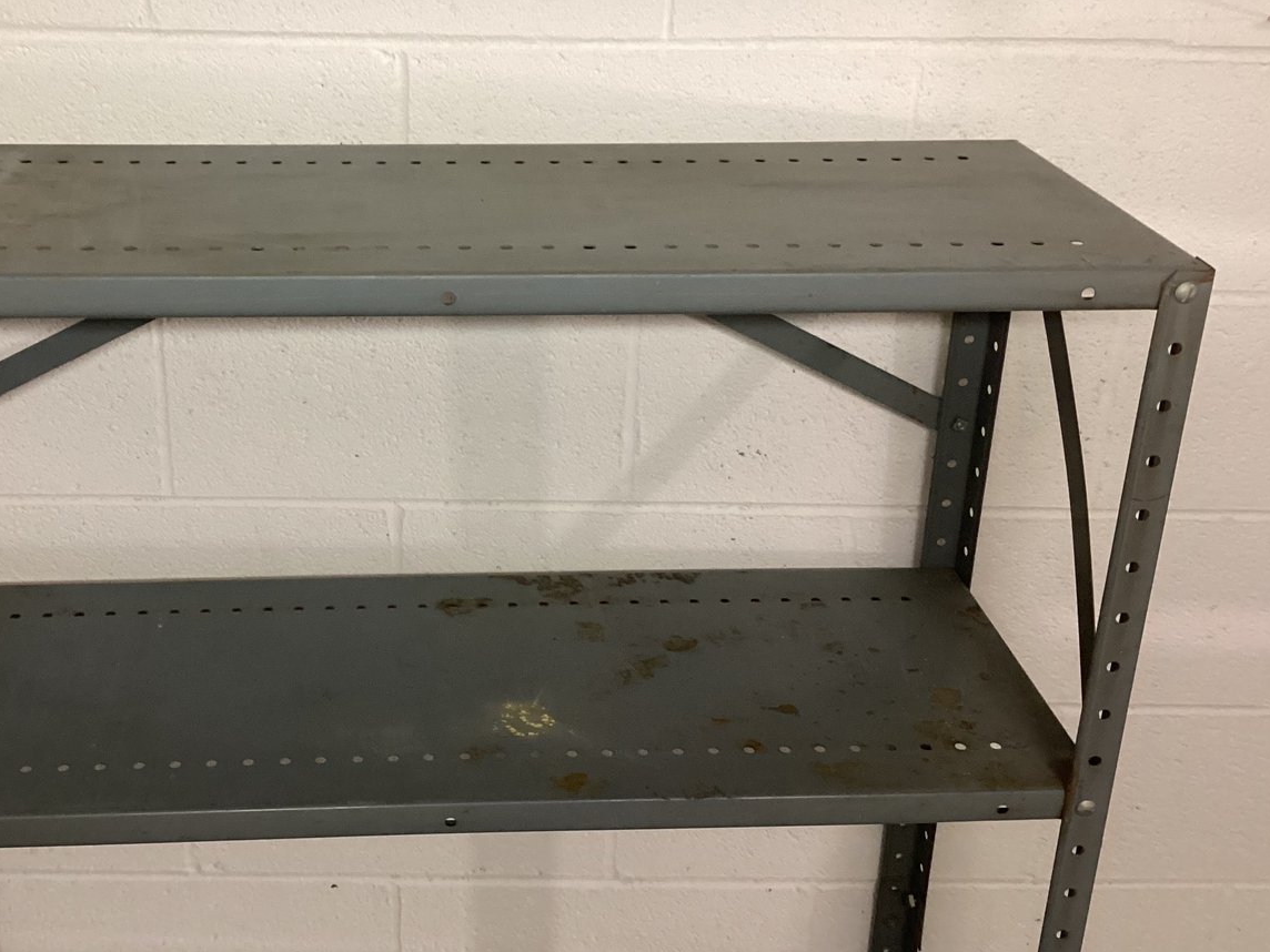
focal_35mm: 41
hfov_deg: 45.3
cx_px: 462
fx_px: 1504
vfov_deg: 34.9
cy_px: 341
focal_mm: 3.3
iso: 250
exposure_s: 1/40
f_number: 2.4
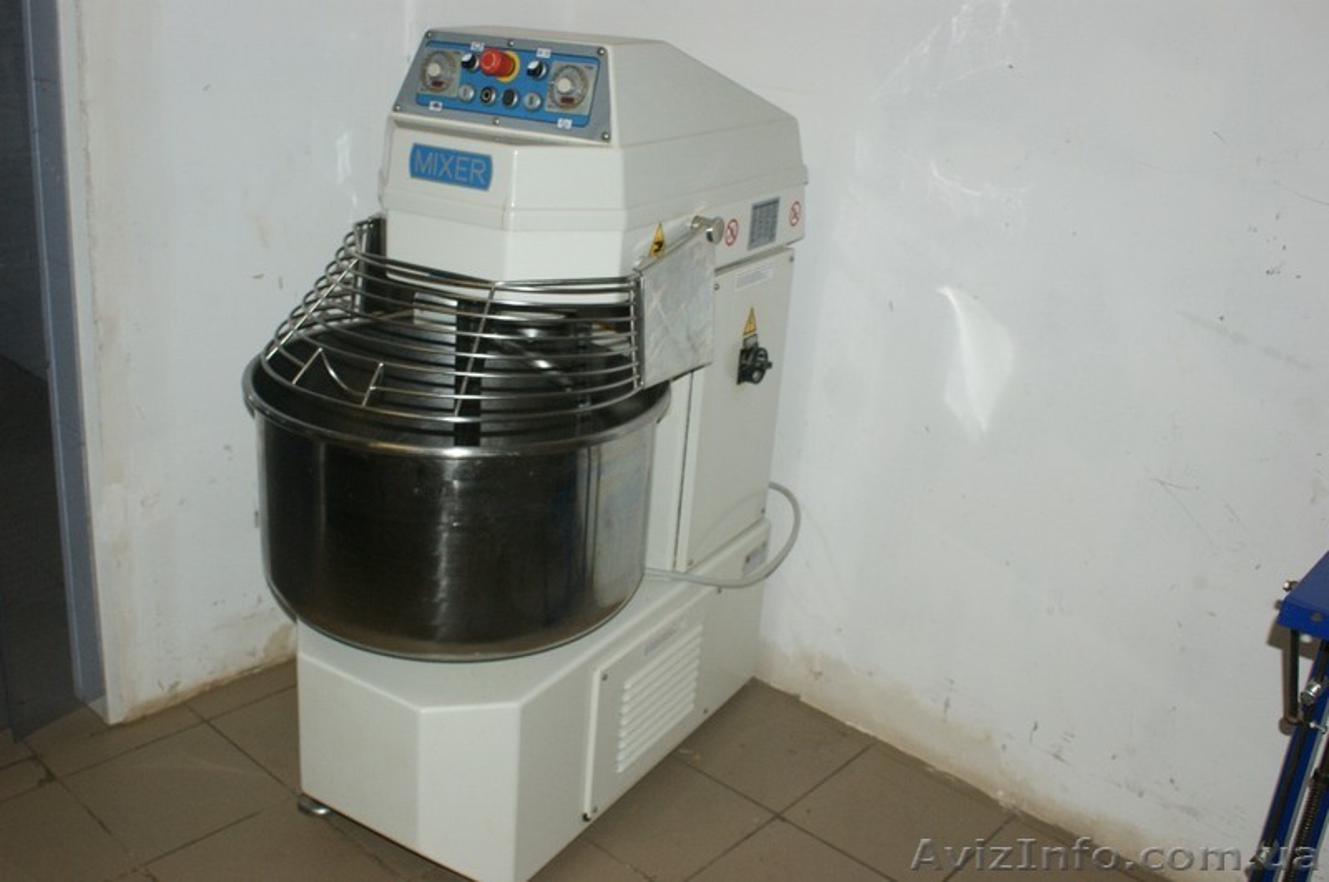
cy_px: 441
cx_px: 664
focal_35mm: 33
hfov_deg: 57.3
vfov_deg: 39.9
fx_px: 1217
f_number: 5.6
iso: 400
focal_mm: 22
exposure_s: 1/60
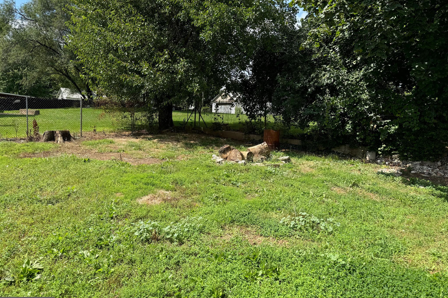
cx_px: 224
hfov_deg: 71.5
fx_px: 311
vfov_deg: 51.3
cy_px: 147
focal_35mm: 25
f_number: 1.78
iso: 80
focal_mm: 6.76
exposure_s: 1/2252
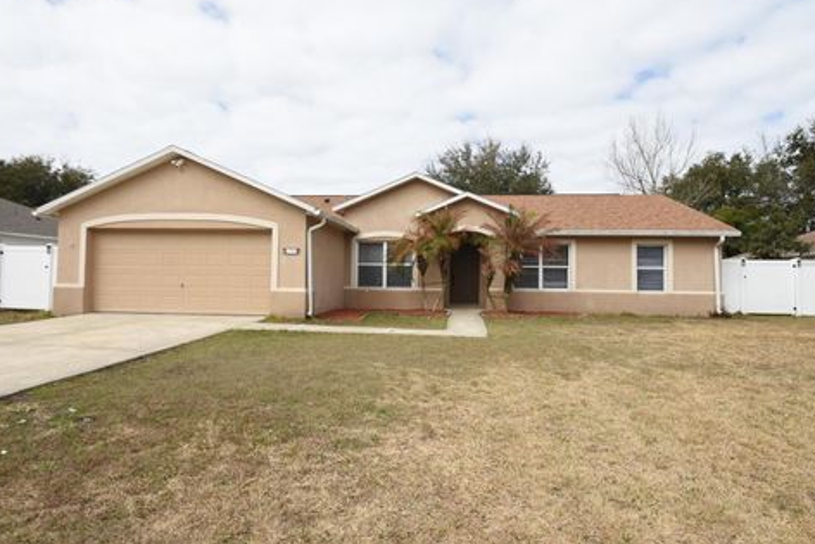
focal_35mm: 18
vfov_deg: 66.6
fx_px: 414
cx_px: 416
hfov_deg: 89.1
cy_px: 262
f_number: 7.1
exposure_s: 1/200
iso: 100
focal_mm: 11.5
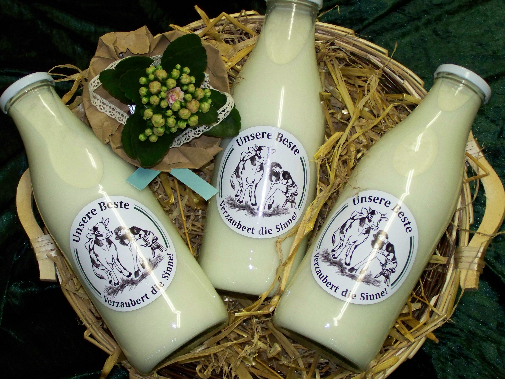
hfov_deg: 29.0
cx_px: 252
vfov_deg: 21.9
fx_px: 977
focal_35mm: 67
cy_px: 190
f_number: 3.2
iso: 200
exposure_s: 1/60
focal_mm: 11.2
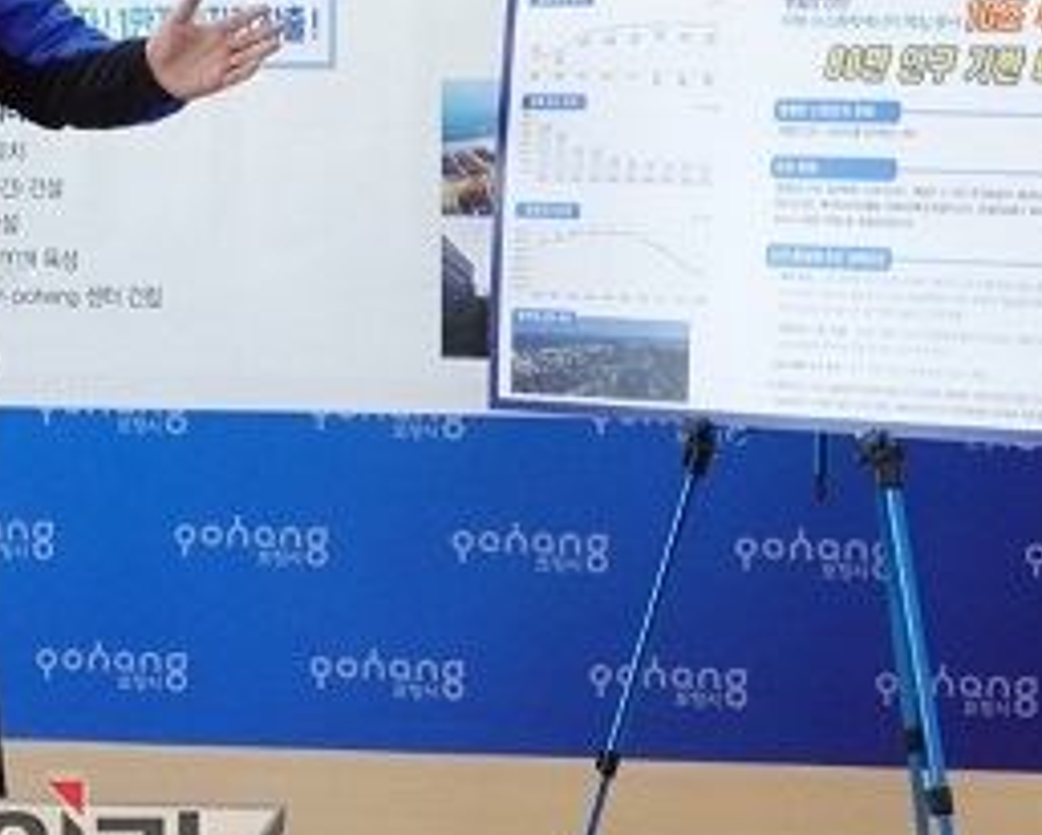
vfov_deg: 10.5
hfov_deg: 12.9
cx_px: -32
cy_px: 140
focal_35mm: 147
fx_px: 4537
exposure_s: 1/500
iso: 3200
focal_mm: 23.09
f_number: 3.5
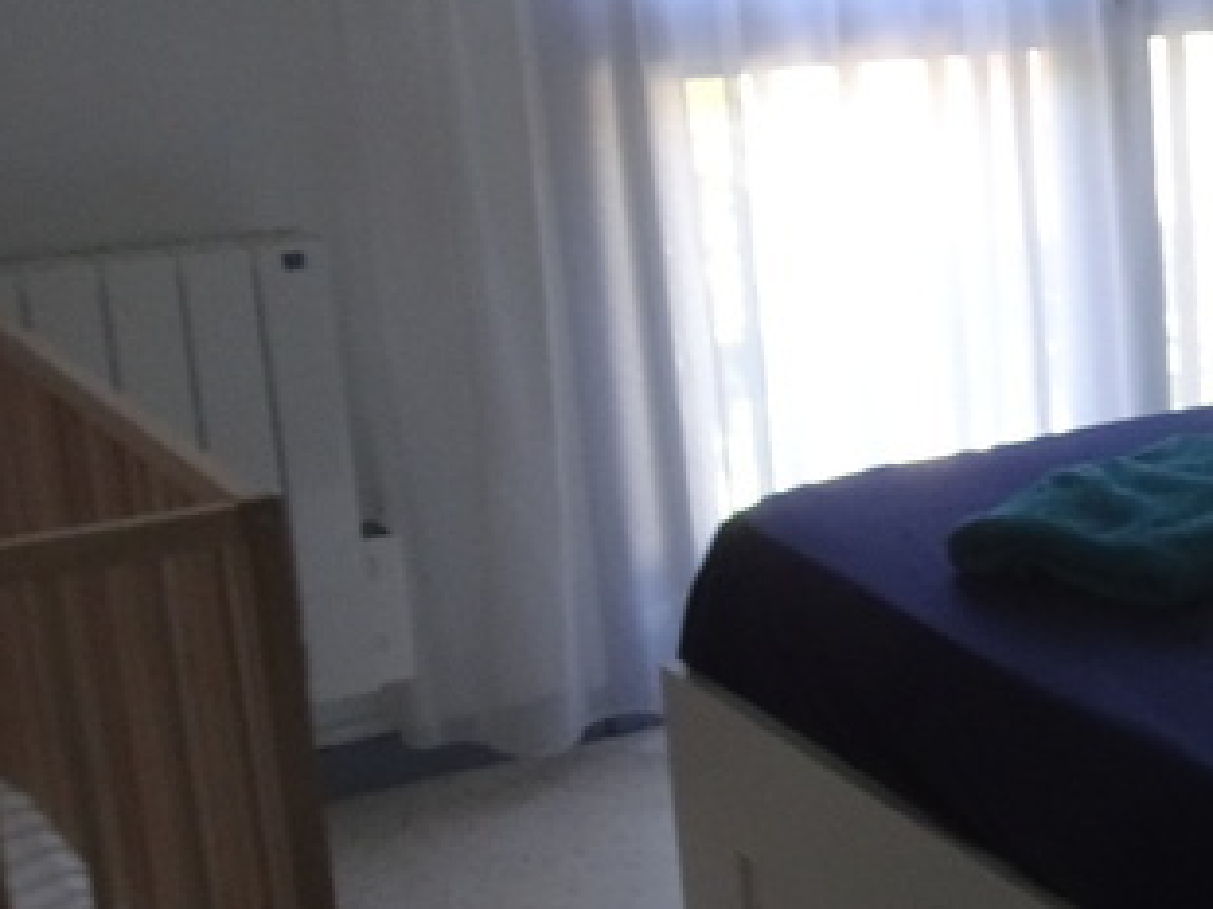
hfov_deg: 21.1
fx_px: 2767
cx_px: 1790
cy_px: 472
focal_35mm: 79
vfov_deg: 18.6
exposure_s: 1/30
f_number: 3.5
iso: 125
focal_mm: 4.1
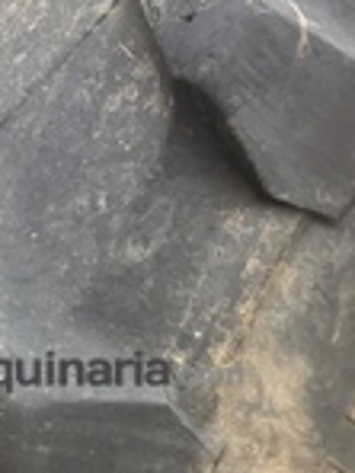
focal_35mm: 81
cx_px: 5
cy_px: 368
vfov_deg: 23.8
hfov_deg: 17.8
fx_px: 1108
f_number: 2.2
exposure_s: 1/50
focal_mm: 4.15
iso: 40
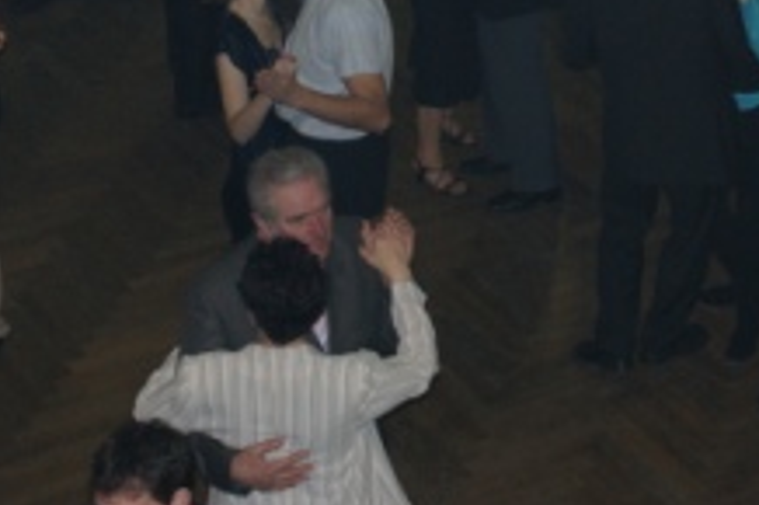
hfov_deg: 18.9
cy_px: 7
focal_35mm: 108
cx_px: 494
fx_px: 2276
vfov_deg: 12.5
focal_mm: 35
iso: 400
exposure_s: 1/60
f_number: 5.6
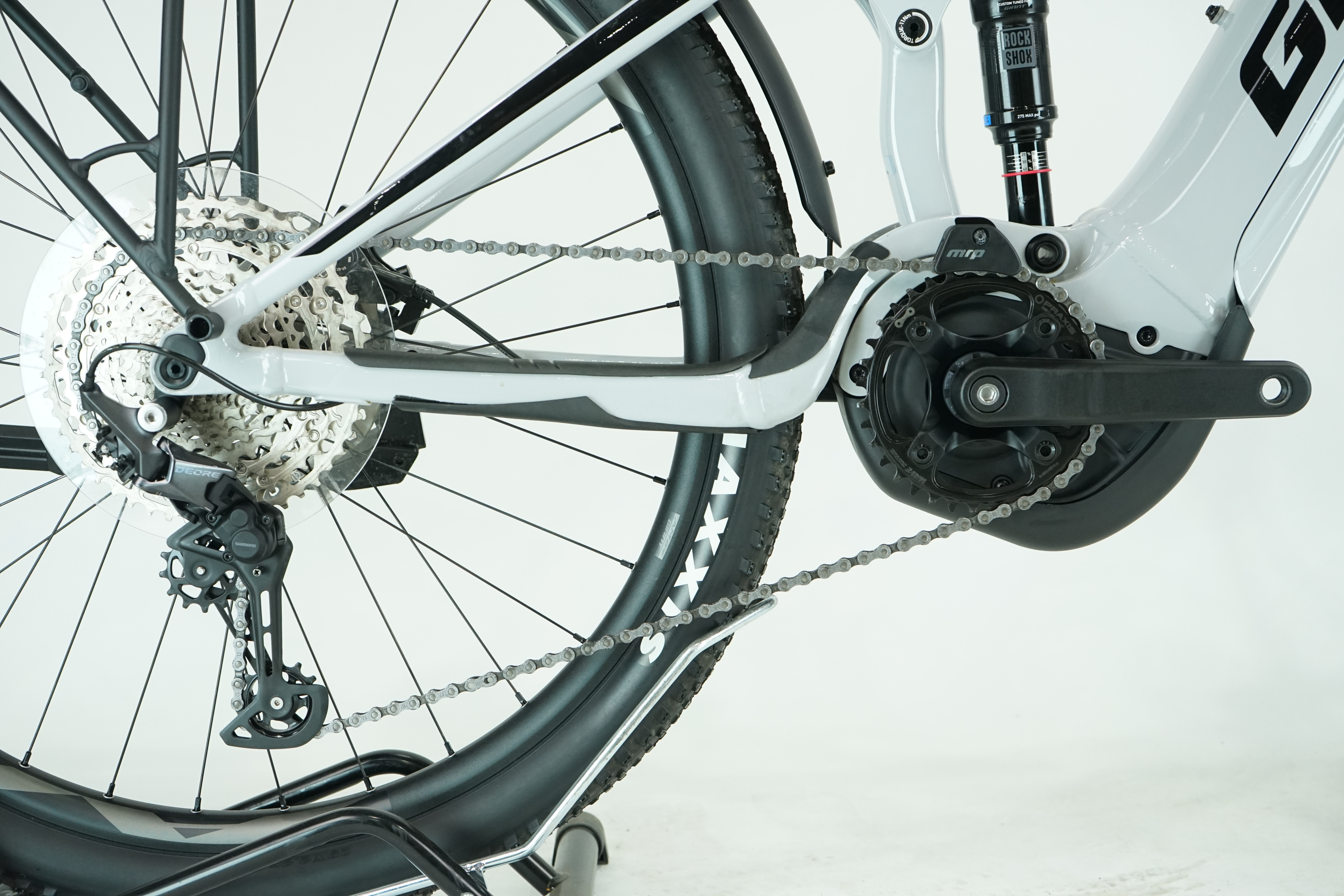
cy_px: 448
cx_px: 672
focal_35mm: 48
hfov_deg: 41.1
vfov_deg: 28.1
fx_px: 1792
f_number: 5.6
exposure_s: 1/200
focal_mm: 48
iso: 1600
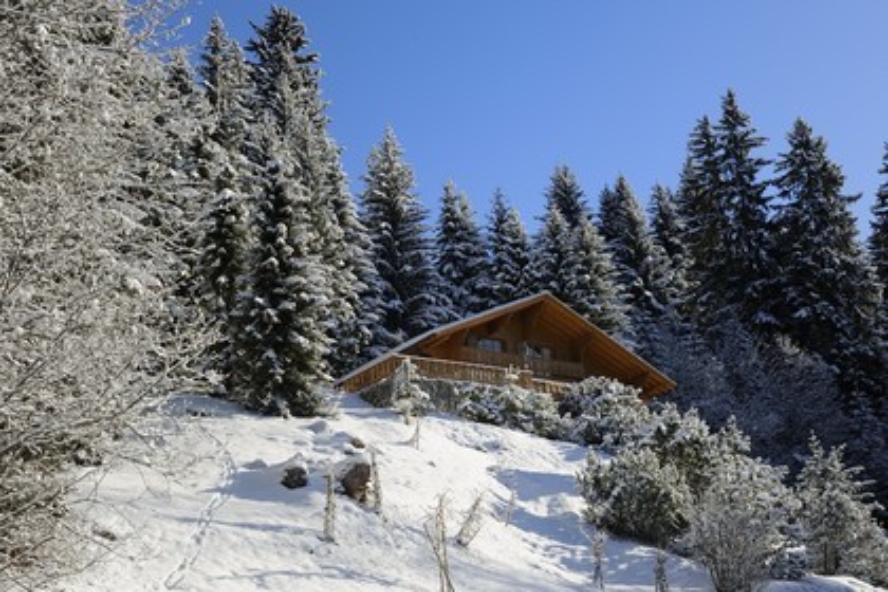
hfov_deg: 38.2
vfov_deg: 26.0
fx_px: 1283
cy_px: 296
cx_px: 444
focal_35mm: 52
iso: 200
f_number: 16
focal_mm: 52
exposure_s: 1/160
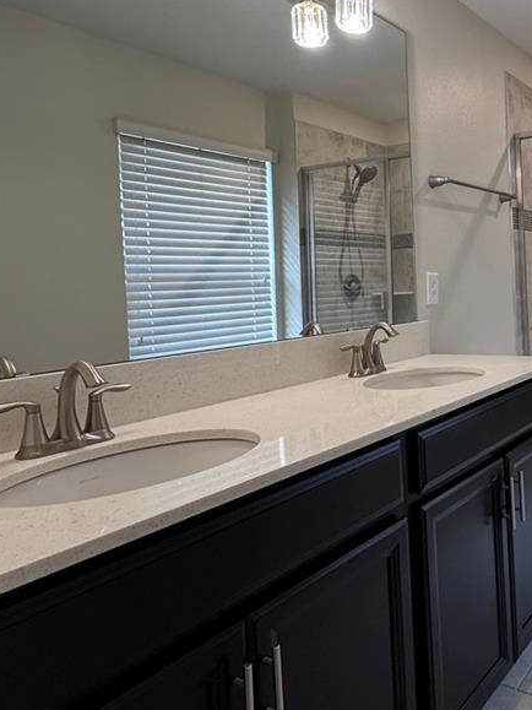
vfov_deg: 61.3
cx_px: 479
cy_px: 293
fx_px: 594
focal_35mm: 29
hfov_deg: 43.9
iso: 250
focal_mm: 2.22
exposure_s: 1/120
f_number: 2.2
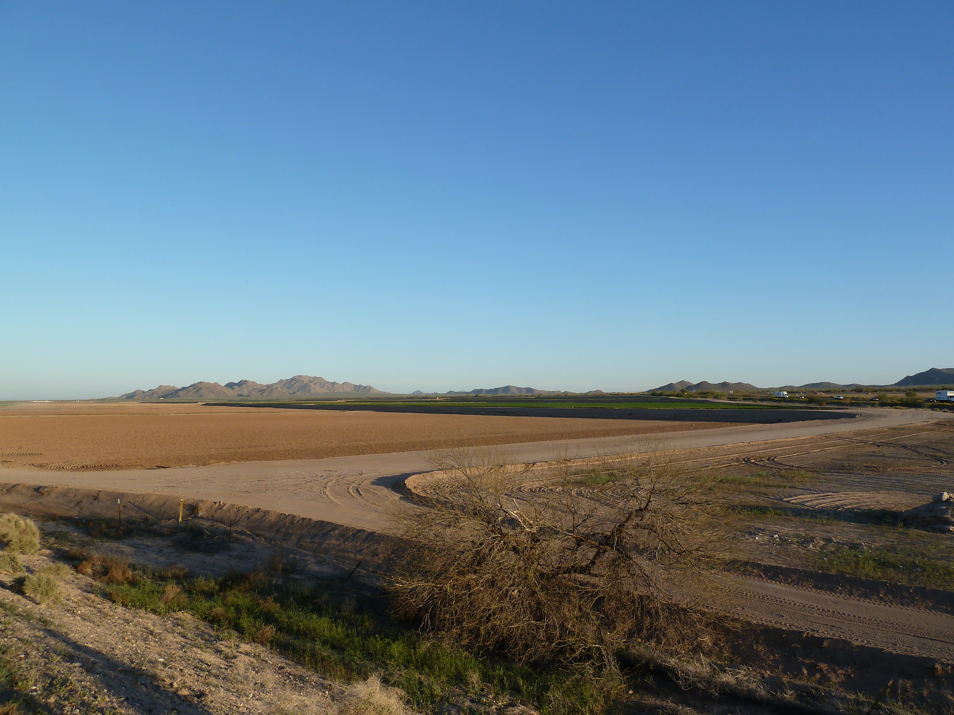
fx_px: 689
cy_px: 358
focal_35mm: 25
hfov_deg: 69.4
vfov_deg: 54.9
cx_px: 477
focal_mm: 4.1
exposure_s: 1/320
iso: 80
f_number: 4
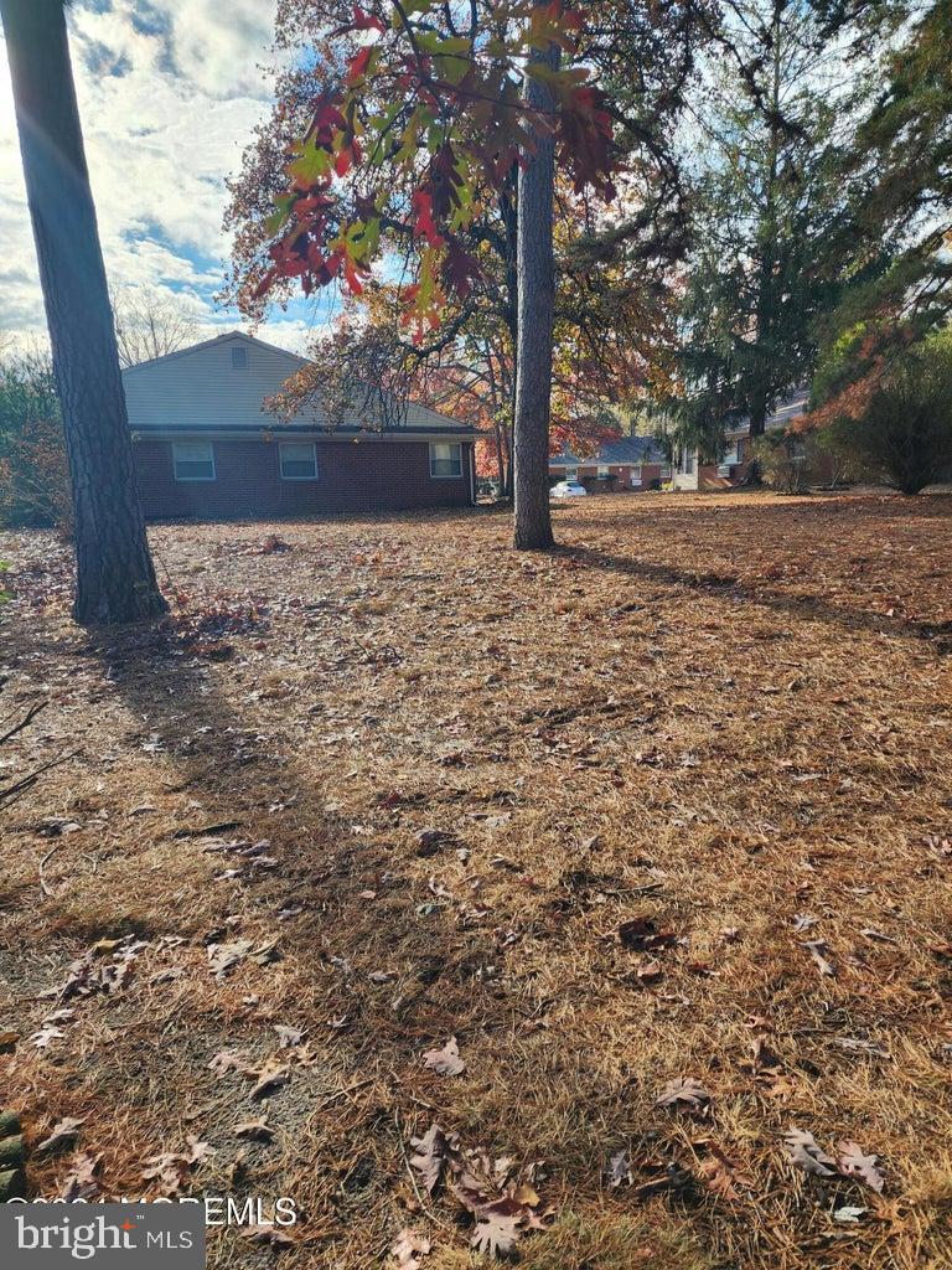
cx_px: 476
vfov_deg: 73.9
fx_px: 843
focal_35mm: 23
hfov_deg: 58.9
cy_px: 635
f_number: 1.8
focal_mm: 6.4
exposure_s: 1/384
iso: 12
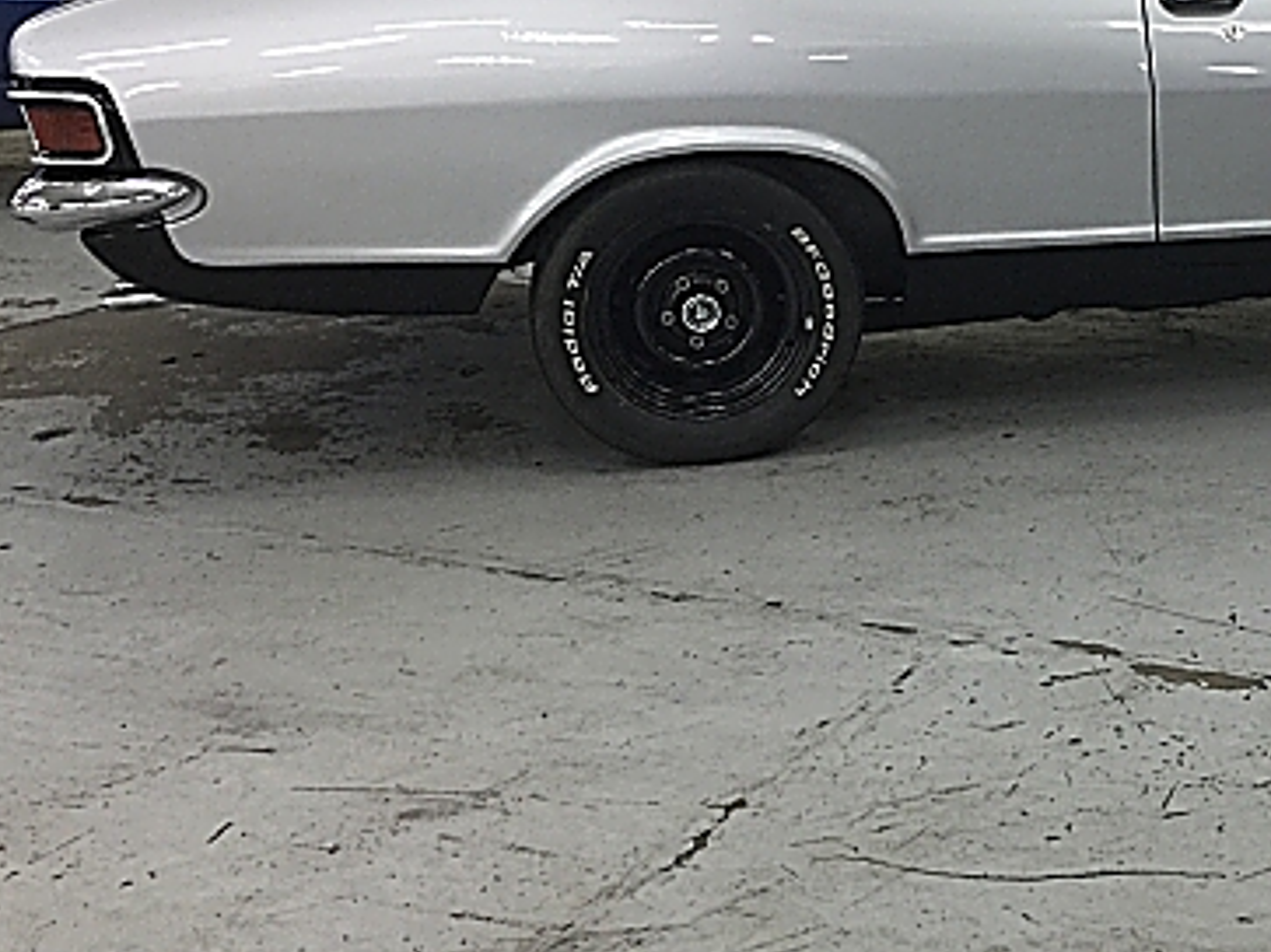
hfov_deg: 32.3
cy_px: 243
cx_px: 1197
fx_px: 2055
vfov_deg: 25.8
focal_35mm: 56
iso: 80
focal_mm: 4.15
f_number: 2.2
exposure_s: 1/17
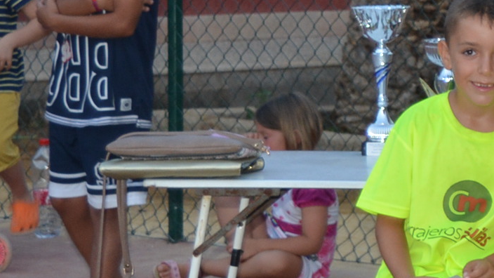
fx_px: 3327
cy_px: 196
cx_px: 1006
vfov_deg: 4.8
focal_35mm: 254
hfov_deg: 8.1
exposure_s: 1/60
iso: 400
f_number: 4.8
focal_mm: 38
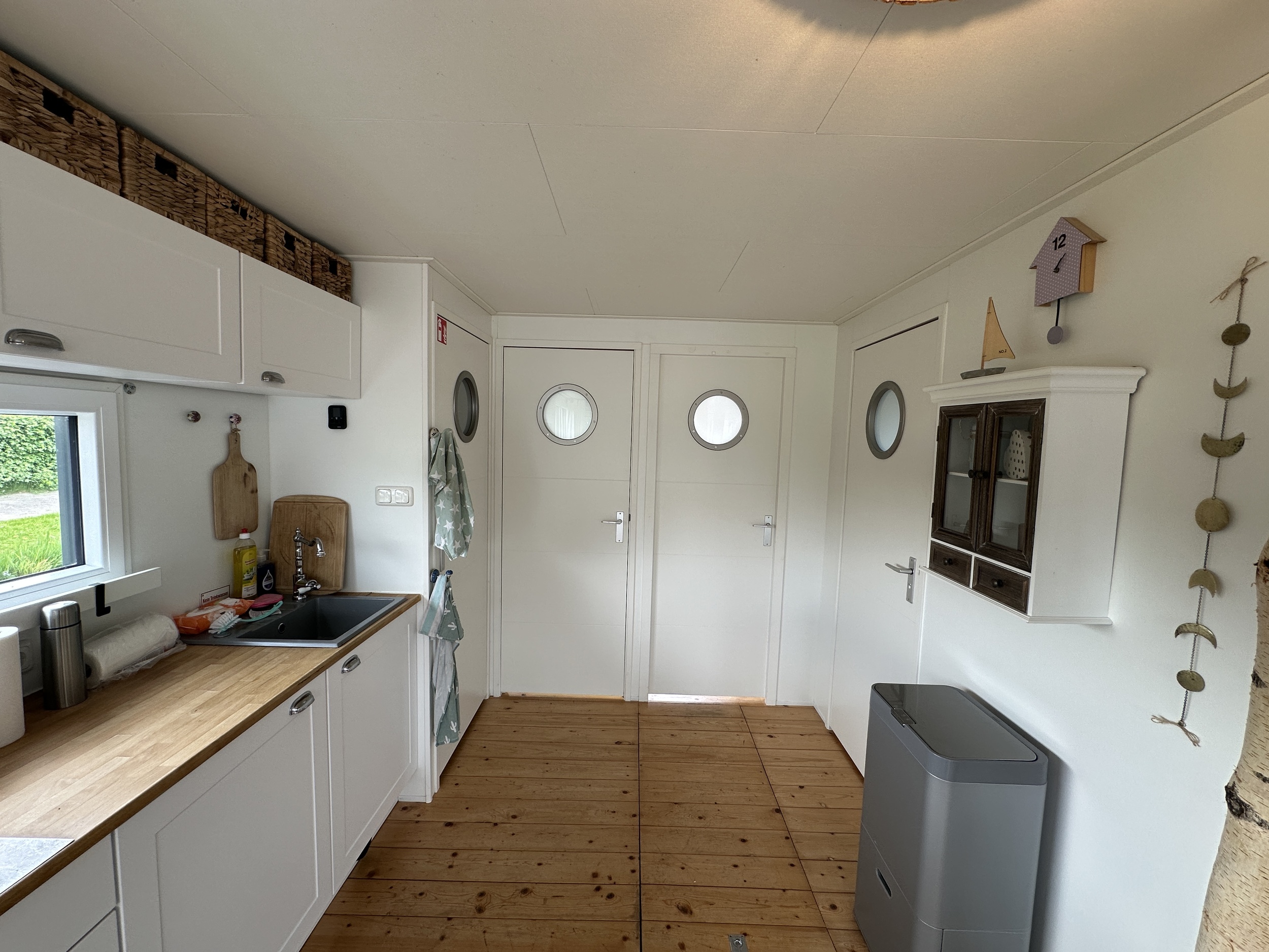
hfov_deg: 102.1
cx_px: 634
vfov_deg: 85.7
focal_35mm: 14
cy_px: 476
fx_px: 513
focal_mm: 2.22
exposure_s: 1/99
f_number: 2.2
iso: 64
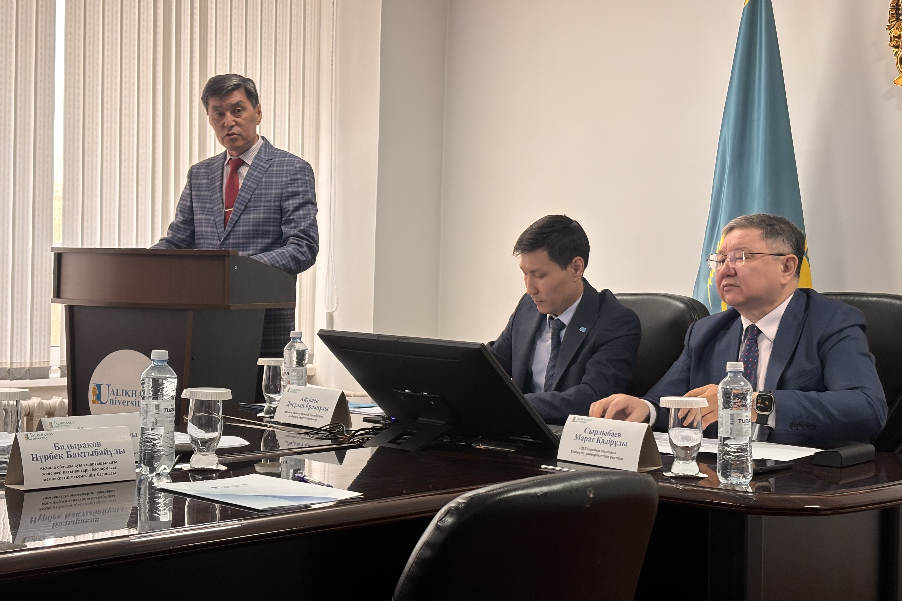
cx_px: 445
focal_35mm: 55
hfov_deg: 36.2
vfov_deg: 24.6
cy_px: 292
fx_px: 1378
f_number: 1.6
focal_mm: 5.96
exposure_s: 1/107
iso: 50
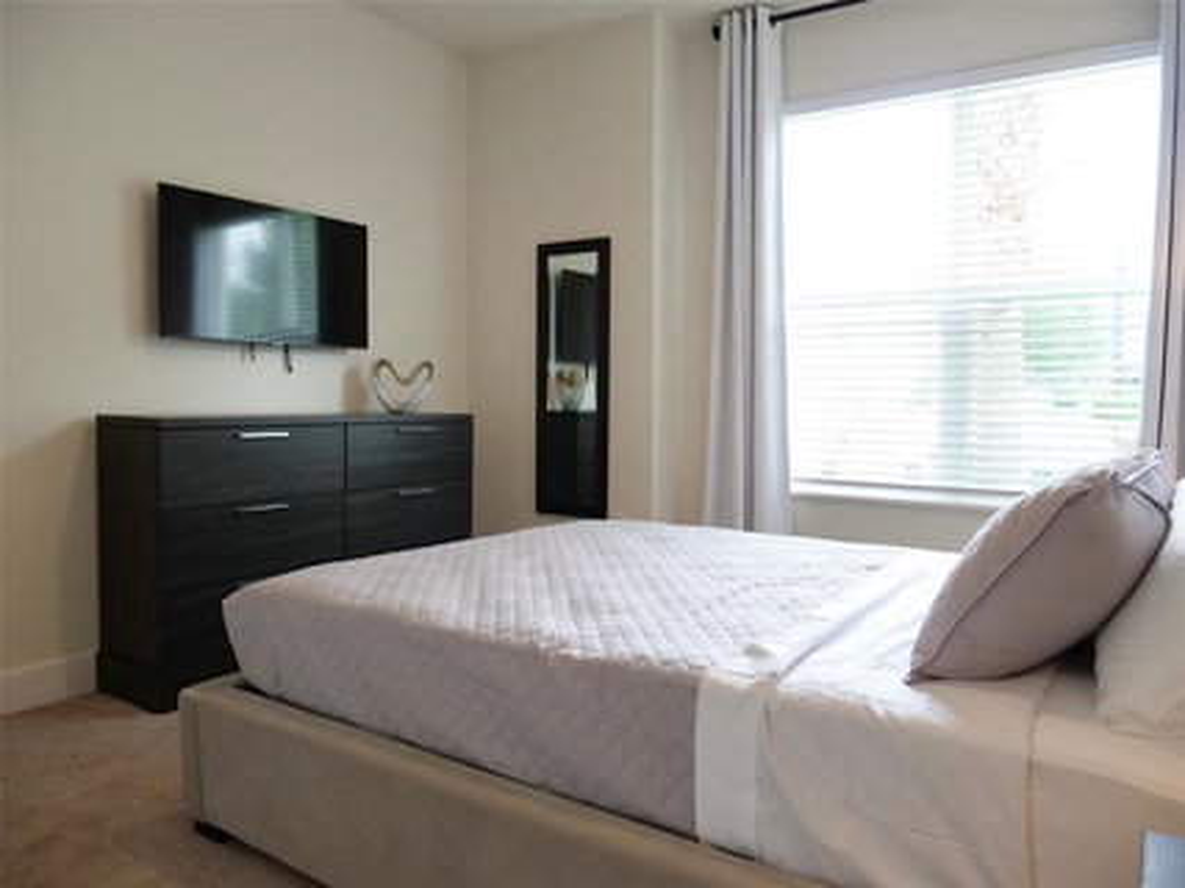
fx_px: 821
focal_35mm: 24
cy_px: 444
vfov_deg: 56.8
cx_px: 592
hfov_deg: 71.6
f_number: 4
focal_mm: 12
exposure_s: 1/200
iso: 1250
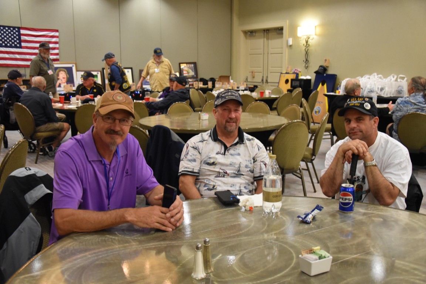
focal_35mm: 39
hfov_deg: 49.6
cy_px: 142
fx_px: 461
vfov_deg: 34.2
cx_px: 213
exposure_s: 1/60
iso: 2800
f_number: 4
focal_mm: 26
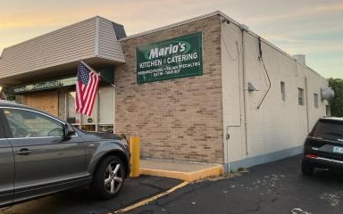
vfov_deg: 39.4
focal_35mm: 32
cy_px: 97
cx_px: 168
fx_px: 299
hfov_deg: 59.6
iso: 64
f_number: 1.8
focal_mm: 3
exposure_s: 1/60
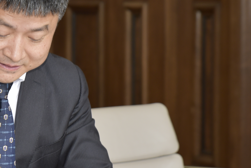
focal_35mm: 173
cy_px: 102
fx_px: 1207
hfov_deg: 11.7
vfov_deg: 7.9
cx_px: -1
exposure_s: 1/80
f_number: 4.5
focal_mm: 70
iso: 800
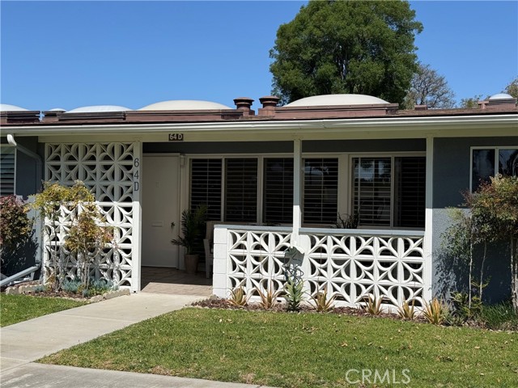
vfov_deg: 30.3
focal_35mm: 48
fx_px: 718
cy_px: 194
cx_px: 259
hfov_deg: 39.7
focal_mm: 6.76
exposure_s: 1/7874
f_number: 1.78
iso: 64
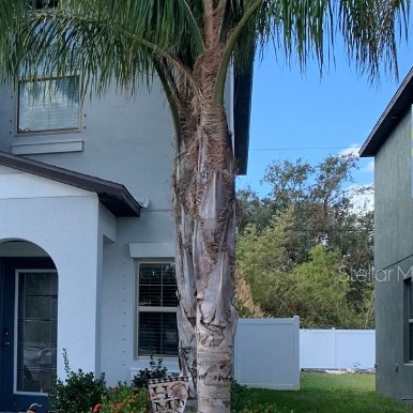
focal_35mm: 61
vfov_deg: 28.0
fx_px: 823
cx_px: -109
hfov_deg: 24.8
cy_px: 273
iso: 25
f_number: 1.8
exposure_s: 1/573
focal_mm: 4.25
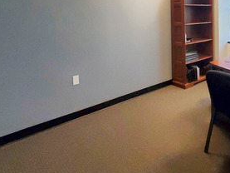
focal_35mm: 30
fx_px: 199
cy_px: 17
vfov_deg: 42.8
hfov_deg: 56.0
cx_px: 181
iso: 250
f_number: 2.2
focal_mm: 1.8
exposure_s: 1/42
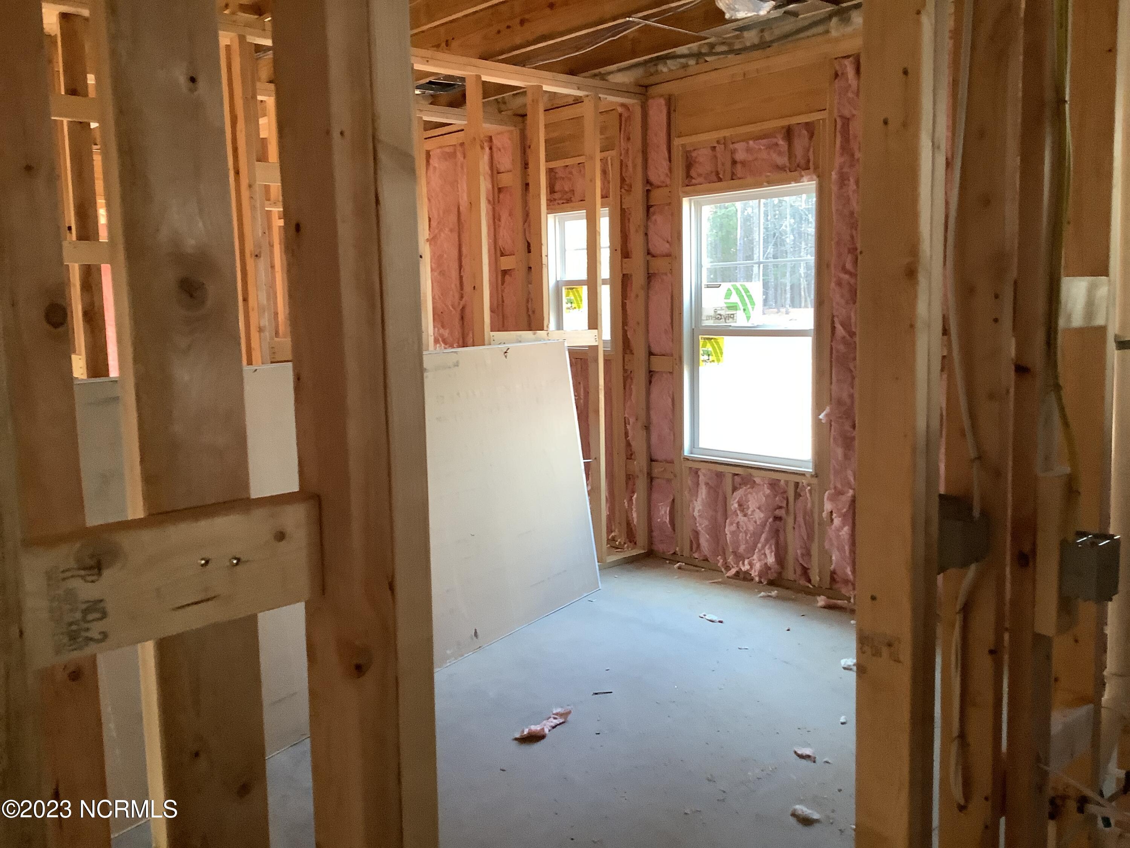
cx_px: 565
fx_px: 1012
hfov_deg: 58.4
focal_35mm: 31
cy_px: 424
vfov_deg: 45.4
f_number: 2.4
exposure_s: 1/50
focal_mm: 3.3
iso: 320
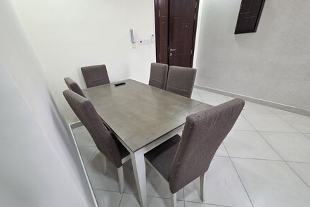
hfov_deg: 104.2
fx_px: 121
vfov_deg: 80.8
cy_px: 117
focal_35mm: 14
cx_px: 151
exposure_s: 1/100
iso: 160
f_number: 1.9
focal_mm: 2.2
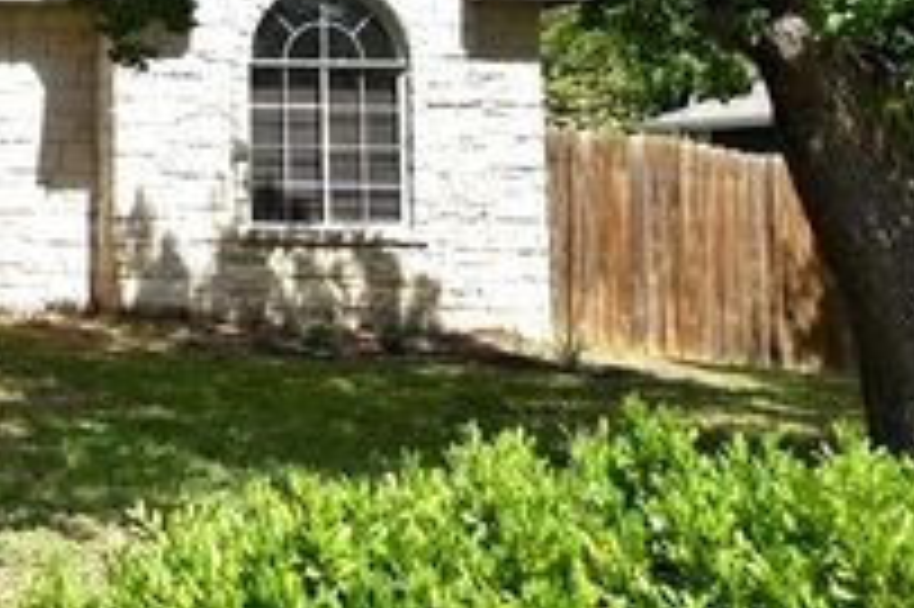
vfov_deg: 17.9
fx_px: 1877
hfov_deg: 24.8
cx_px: -176
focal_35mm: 74
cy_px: -5
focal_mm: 20
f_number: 8
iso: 100
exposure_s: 1/250
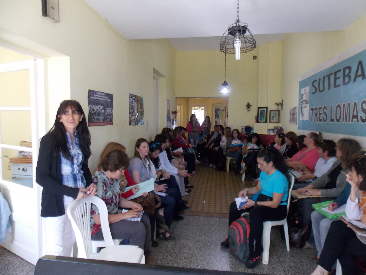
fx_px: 243
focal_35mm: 23
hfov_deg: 73.9
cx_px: 183
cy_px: 138
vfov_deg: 58.9
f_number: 3.1
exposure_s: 1/30
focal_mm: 4
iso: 250
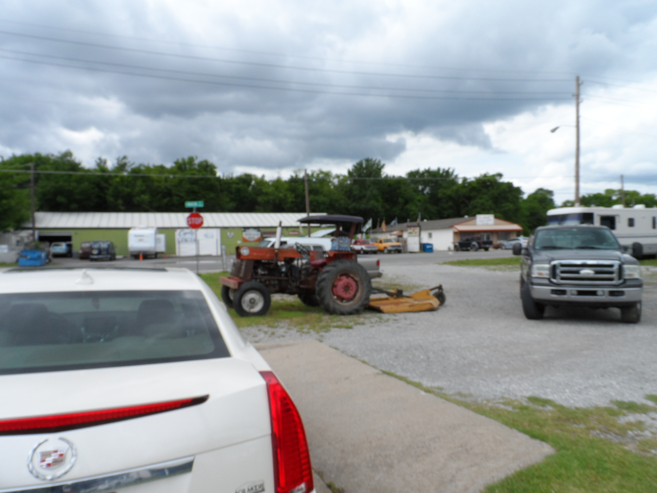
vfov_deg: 56.8
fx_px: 456
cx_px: 328
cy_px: 246
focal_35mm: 24
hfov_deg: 71.6
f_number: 4.5
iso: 80
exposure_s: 1/350
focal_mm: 4
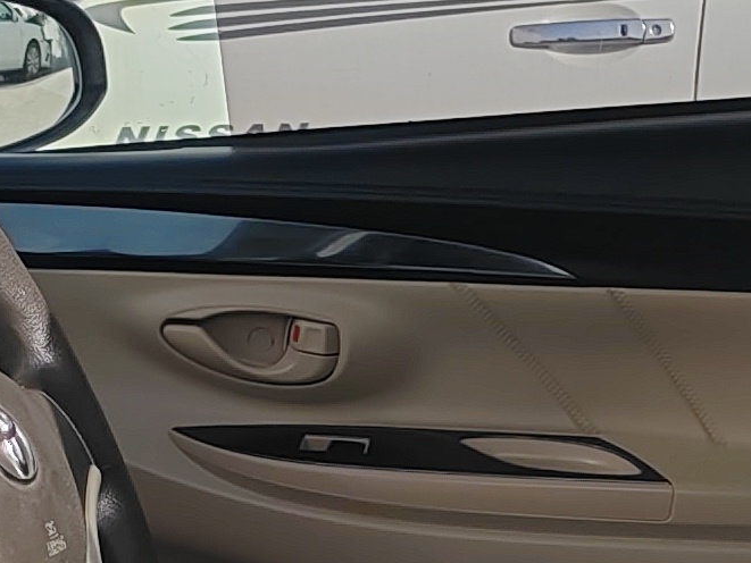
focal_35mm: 149
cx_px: 468
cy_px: 672
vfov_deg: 9.8
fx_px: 3233
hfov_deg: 13.2
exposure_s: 1/750
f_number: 1.8
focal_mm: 6.14
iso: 100
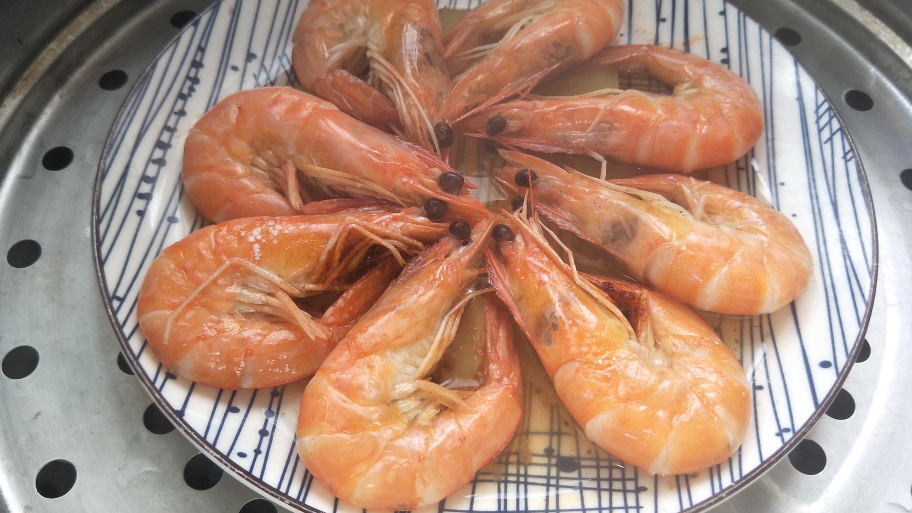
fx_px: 653
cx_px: 444
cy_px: 251
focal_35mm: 27
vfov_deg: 42.9
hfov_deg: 69.8
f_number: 1.7
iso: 35
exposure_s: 1/50
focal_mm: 4.1
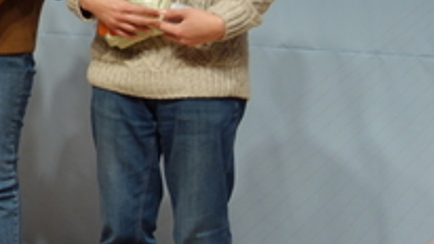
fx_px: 1117
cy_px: -110
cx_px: -215
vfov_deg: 12.0
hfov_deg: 19.3
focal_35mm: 97
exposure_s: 1/50
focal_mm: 10.4
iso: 125
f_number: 1.8
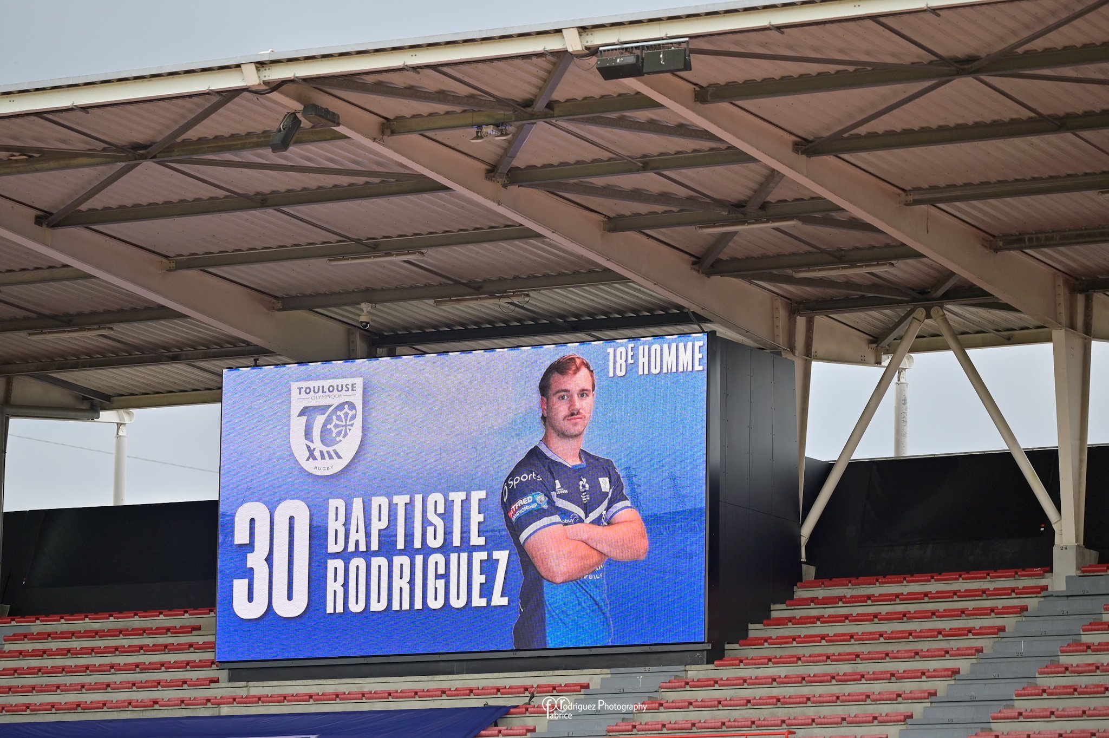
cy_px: 369
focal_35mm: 150
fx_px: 4618
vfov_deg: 9.1
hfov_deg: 13.7
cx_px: 554
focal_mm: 150
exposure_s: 1/1250
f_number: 2.8
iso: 250
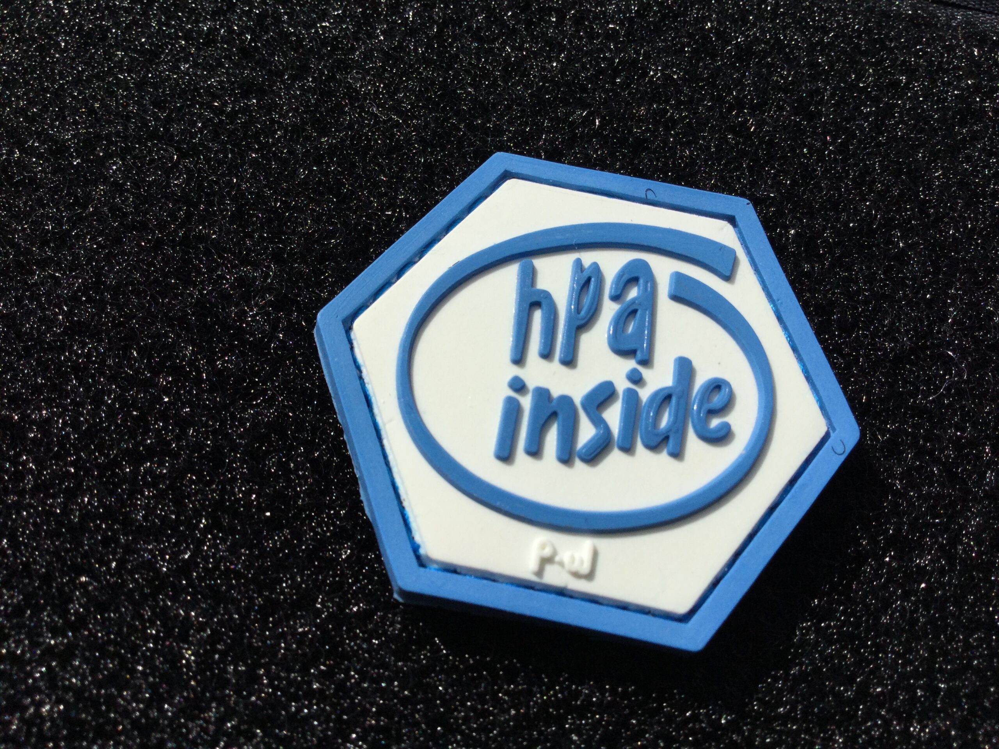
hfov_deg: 58.4
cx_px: 500
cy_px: 374
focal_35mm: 31
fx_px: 895
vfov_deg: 45.4
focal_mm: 3.3
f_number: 2.4
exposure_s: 1/3268
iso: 25
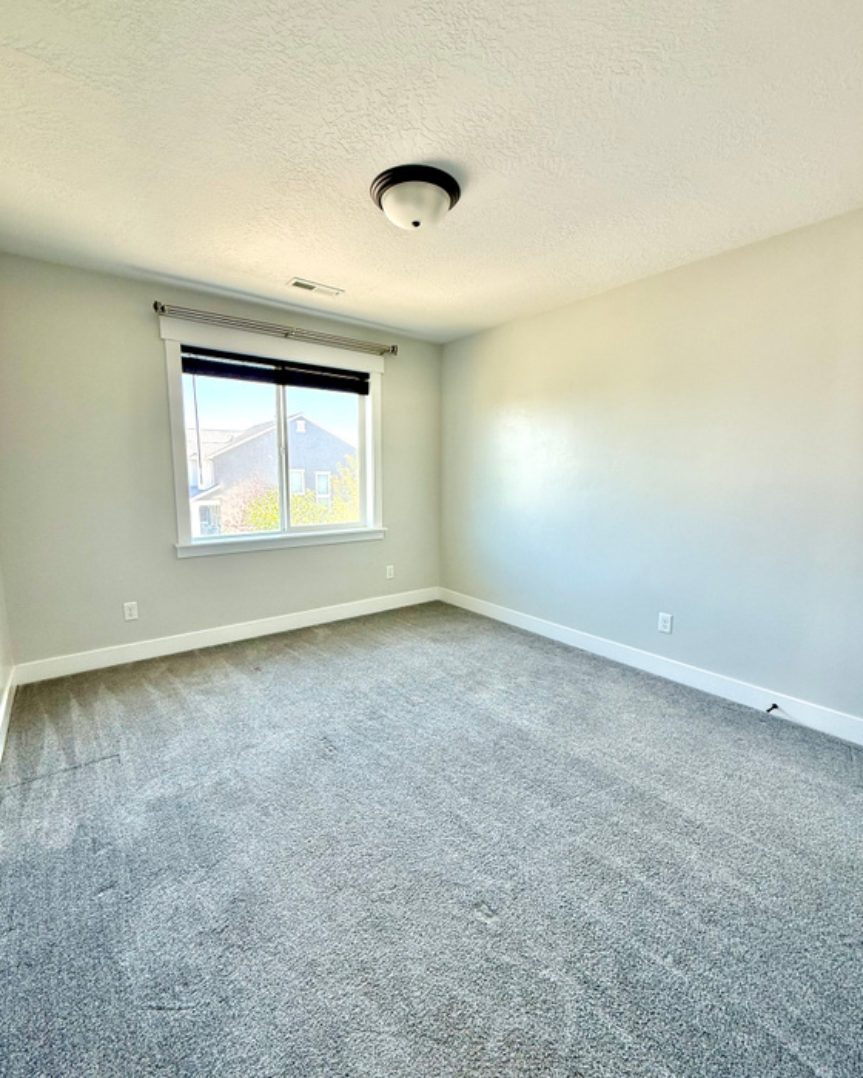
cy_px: 537
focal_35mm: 15
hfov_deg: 84.0
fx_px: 479
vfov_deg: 96.8
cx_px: 422
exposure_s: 1/99
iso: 80
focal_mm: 2.22
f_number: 2.2
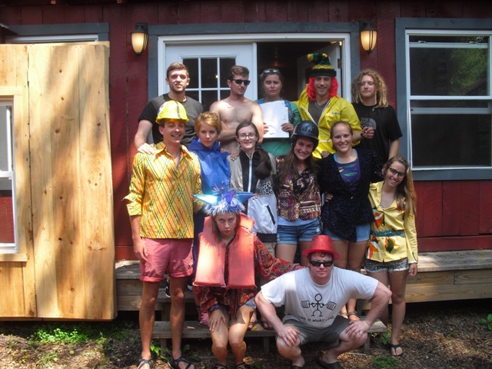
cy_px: 184
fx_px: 512
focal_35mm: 36
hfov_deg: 51.4
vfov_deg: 39.7
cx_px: 246
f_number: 3.1
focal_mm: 6.3
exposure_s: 1/250
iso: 100
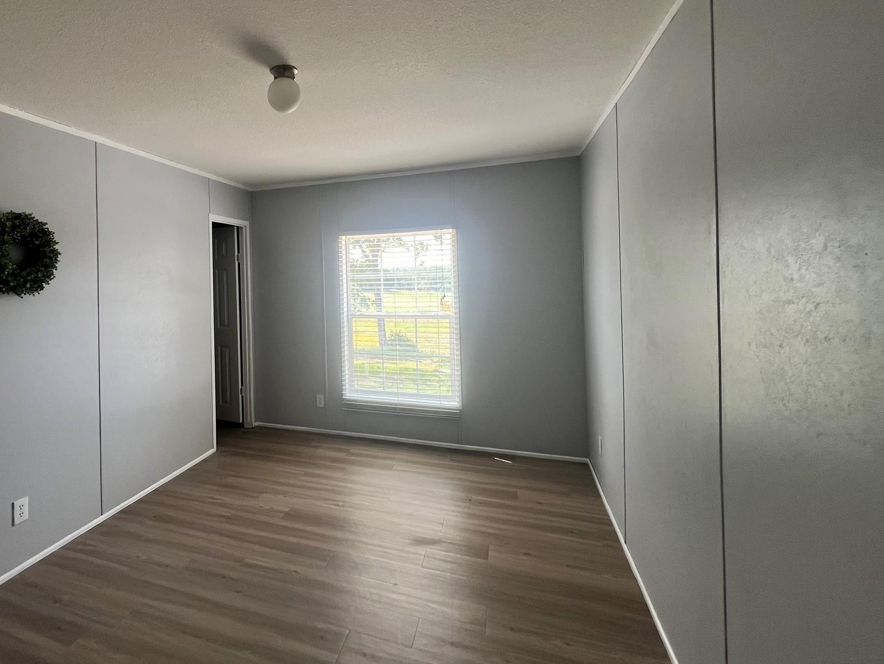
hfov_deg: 88.6
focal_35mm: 17
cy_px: 272
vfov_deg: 74.1
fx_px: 434
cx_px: 314
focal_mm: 1.57
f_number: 1.8
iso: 50
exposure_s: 1/99
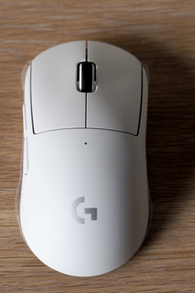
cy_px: 146
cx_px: 85
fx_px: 1025
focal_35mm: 126
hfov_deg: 10.9
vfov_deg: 16.3
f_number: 4.5
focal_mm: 60
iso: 640
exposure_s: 1/125
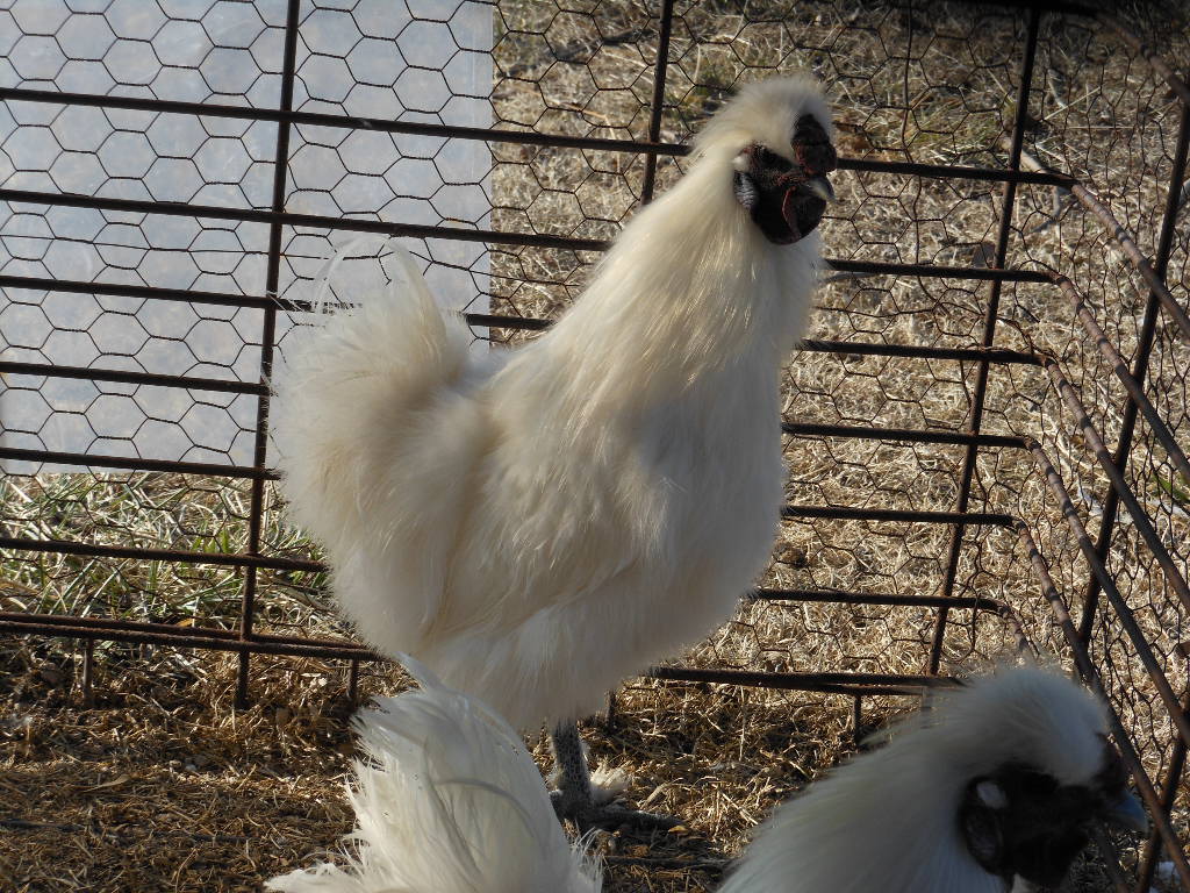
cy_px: 446
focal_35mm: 102
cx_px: 595
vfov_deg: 14.5
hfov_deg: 19.3
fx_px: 3506
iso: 80
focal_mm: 18.3
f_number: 5.4
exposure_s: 1/320
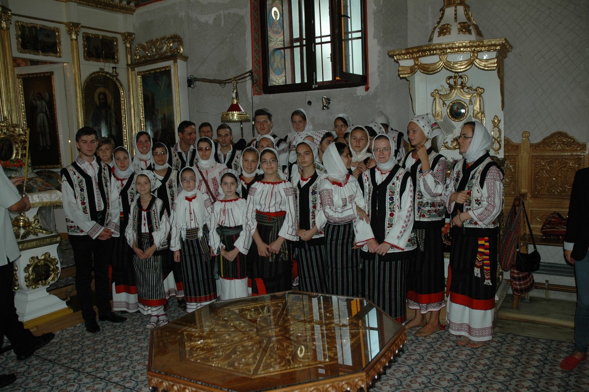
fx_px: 441
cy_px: 196
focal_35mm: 27
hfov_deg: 67.4
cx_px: 294
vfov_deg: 47.9
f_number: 3.5
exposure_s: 1/60
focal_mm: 18
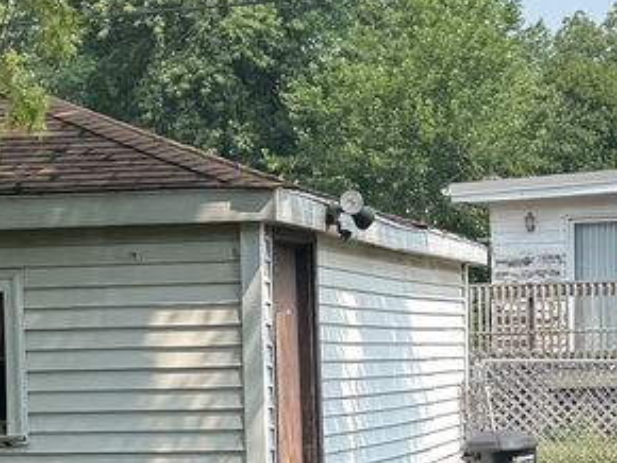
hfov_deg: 16.5
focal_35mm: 119
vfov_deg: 12.3
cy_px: 444
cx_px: 268
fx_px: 2123
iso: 80
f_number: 1.78
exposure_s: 1/1980
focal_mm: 6.76
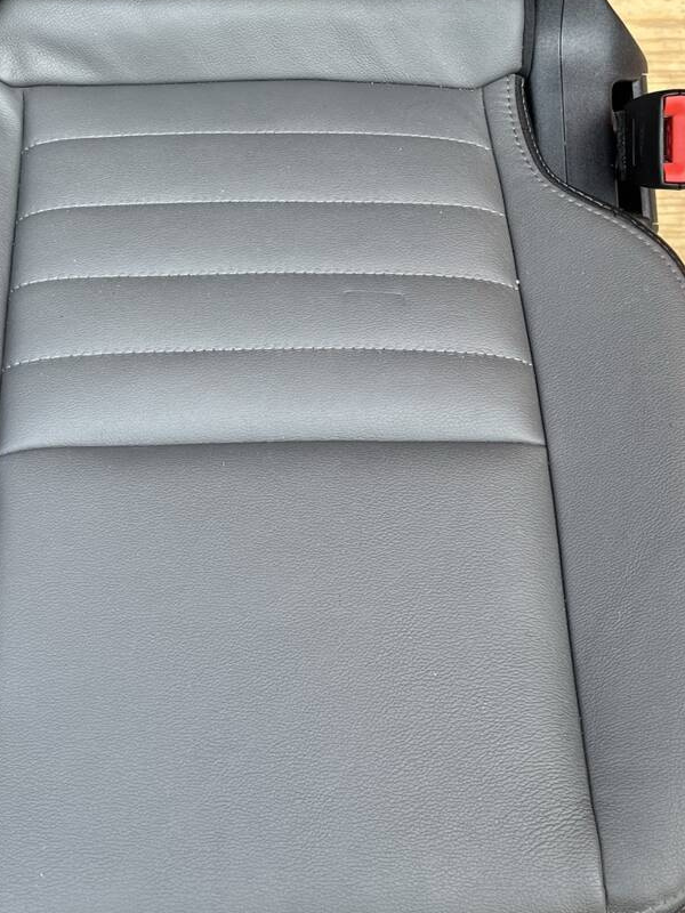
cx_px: 239
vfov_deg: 36.3
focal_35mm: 52
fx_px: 1372
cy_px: 283
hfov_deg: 27.9
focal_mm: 5.1
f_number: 1.6
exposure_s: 1/122
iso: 40
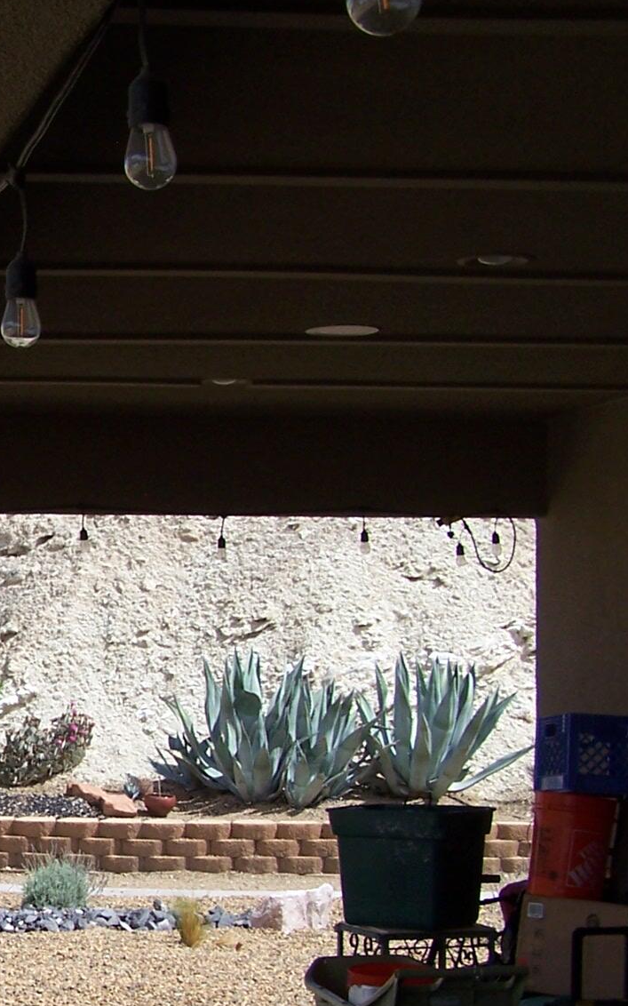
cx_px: -207
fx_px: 2247
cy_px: 731
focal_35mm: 82
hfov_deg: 15.1
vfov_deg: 25.0
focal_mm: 6.3
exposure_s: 1/750
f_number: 4
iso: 80
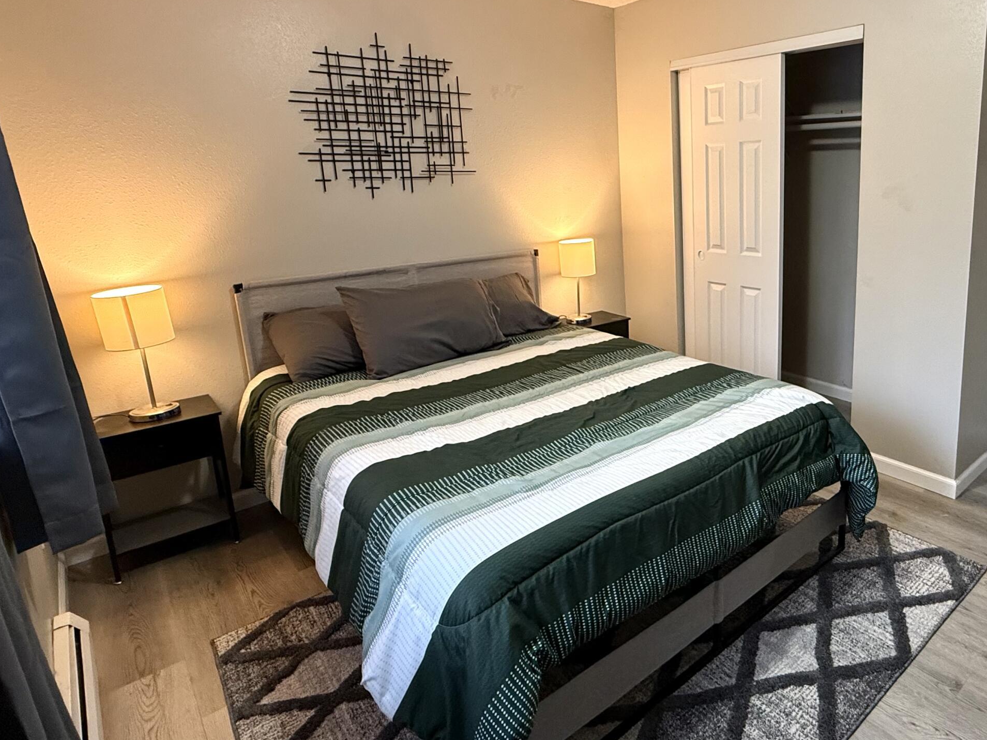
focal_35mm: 22
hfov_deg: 73.6
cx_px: 673
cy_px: 302
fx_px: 627
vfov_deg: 60.7
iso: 250
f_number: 2.2
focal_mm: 2.22
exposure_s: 1/60
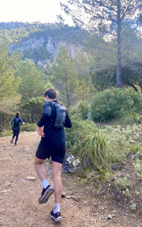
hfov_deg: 44.5
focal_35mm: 28
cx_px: 65
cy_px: 115
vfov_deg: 66.5
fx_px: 173
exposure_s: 1/127
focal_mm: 4.25
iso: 32
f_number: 1.8
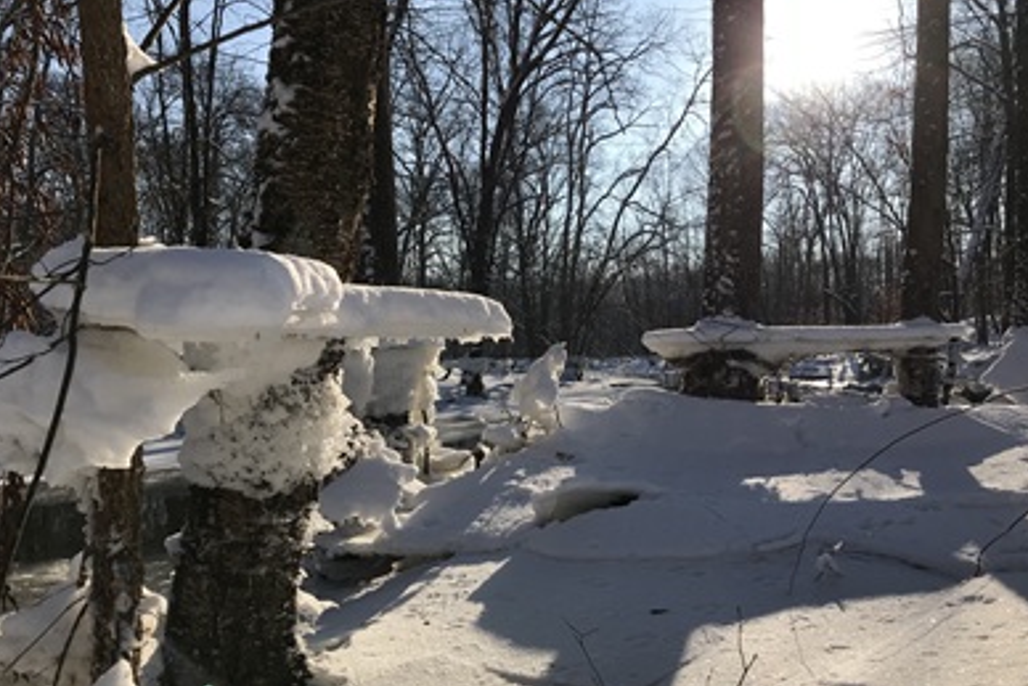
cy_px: 358
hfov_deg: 61.9
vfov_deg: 43.6
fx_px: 857
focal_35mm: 30
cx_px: 514
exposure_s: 1/4000
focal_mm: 3.99
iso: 20
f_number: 1.8
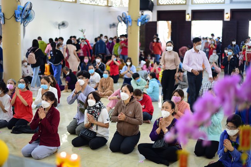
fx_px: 349
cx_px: 126
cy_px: 84
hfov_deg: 39.6
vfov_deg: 27.0
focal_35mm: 50
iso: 800
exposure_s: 1/125
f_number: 1.8
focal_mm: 50
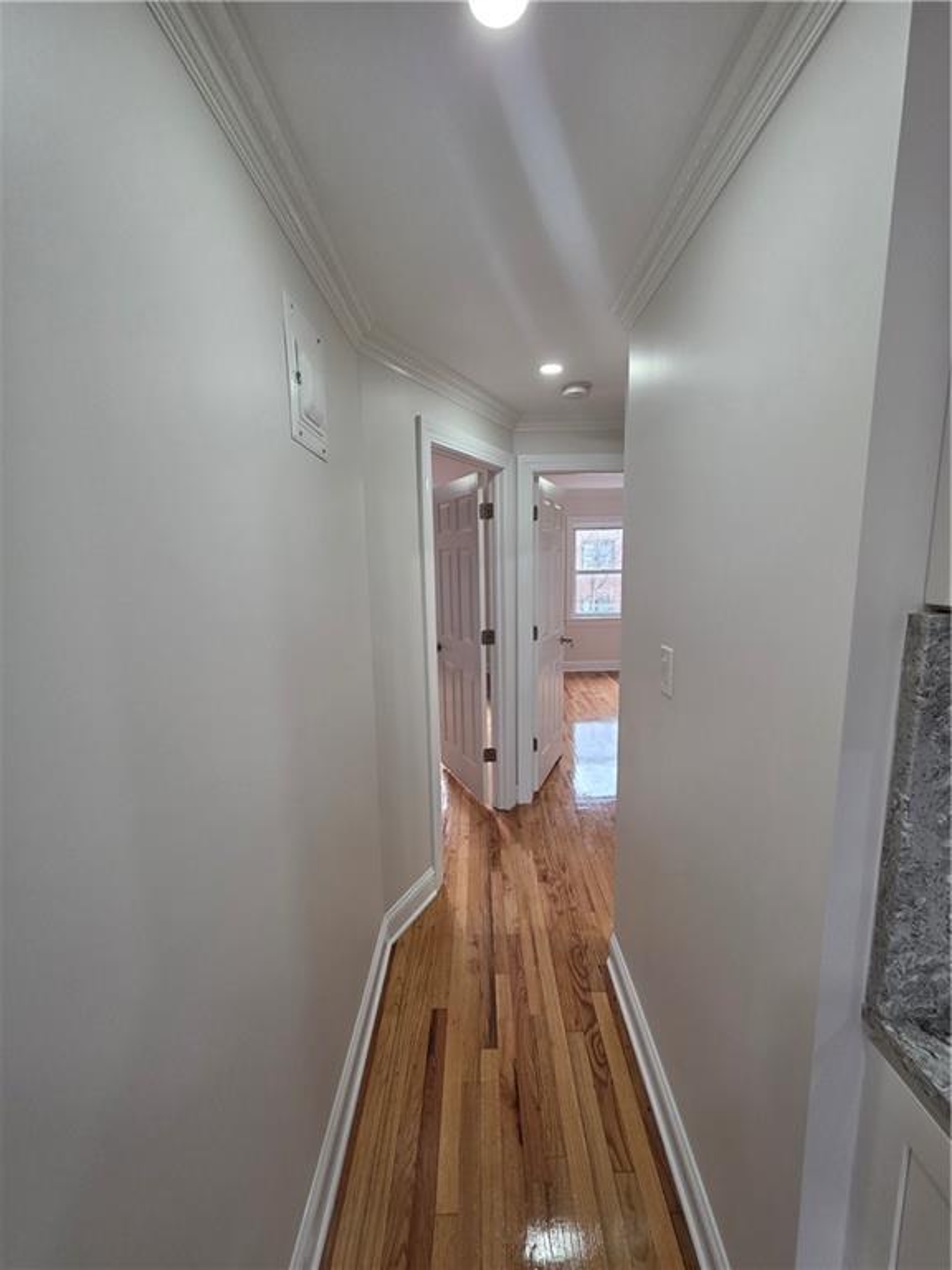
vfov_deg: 106.2
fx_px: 477
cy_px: 635
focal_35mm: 13
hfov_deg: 89.9
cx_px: 476
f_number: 1.9
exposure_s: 1/120
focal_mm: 2.2
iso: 200
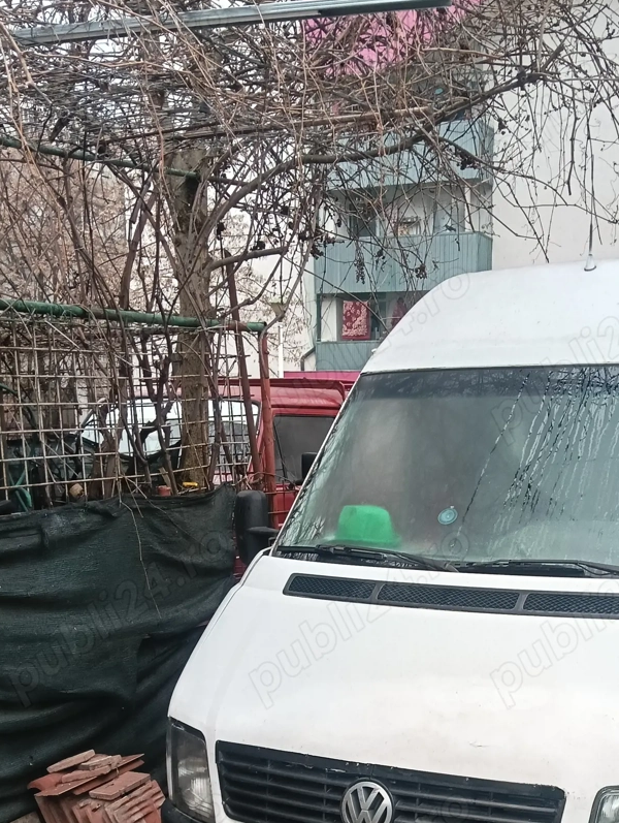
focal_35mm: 45
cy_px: 666
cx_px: 479
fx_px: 1070
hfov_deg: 31.6
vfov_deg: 40.2
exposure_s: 1/50
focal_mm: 3.98
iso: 80
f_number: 1.8
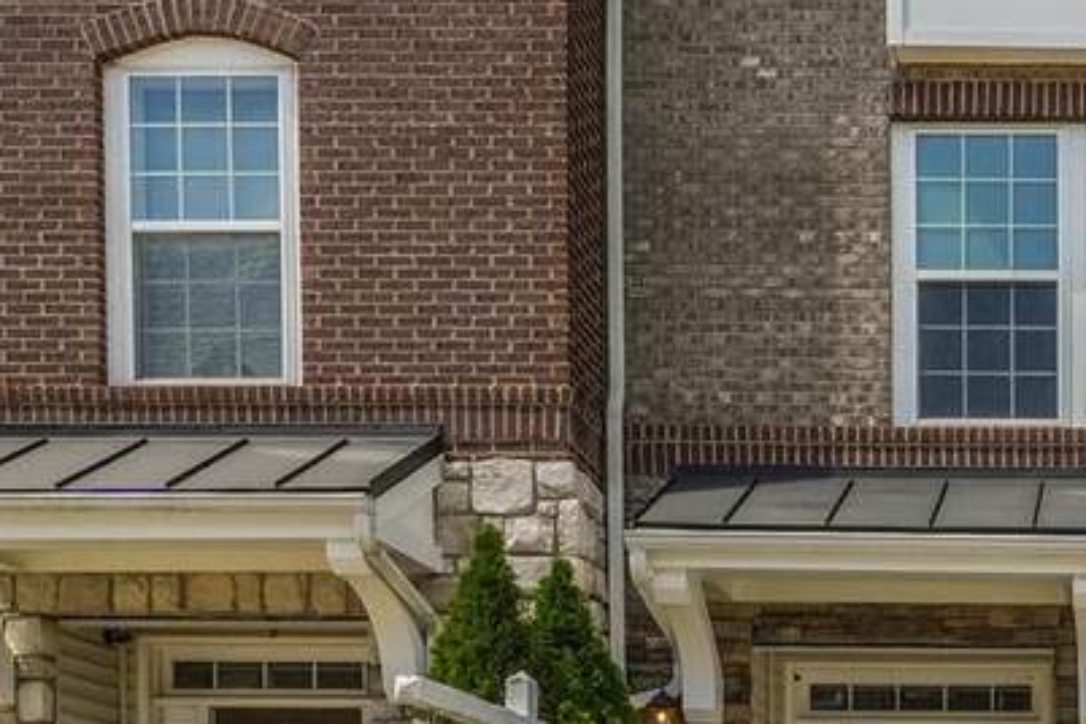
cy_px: 220
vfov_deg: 25.5
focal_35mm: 53
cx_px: 1229
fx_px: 1586
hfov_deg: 32.6
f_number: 8
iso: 400
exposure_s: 1/640
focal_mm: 11
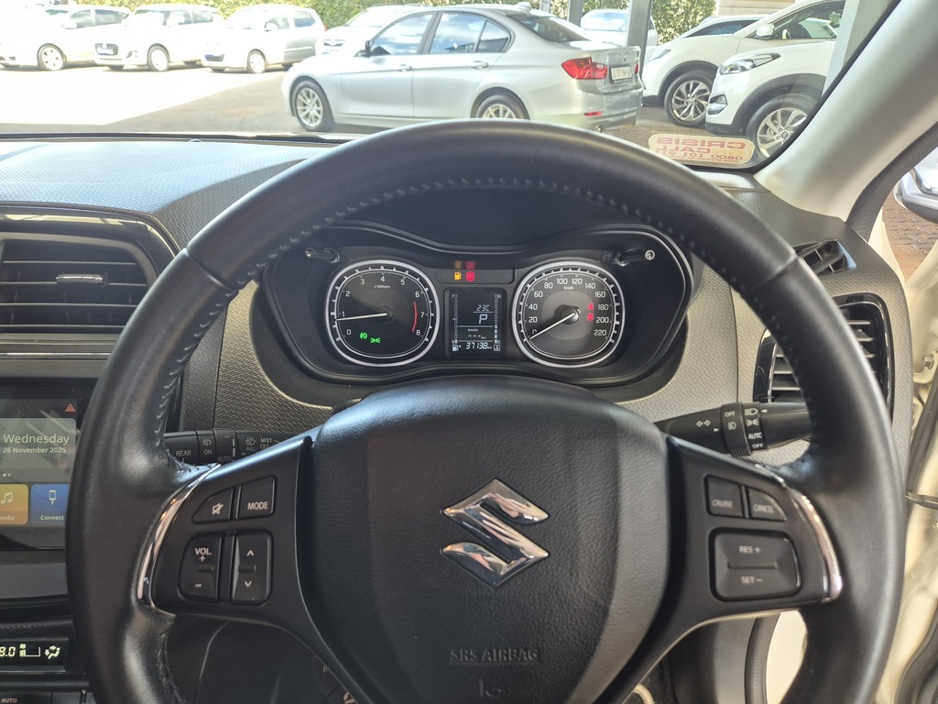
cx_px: 469
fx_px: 623
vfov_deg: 58.9
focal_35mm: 23
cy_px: 352
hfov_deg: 73.9
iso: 200
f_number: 1.8
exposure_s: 1/100
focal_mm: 5.4
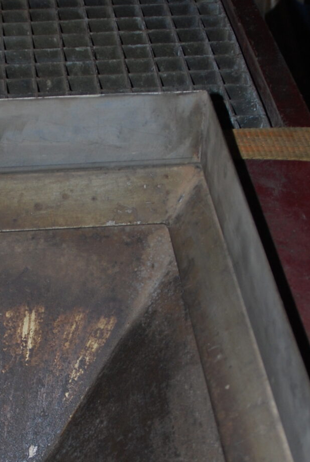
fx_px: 1184
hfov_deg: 14.8
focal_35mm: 92
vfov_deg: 22.0
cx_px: 36
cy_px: 333
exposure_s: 1/60
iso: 200
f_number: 3.5
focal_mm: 22
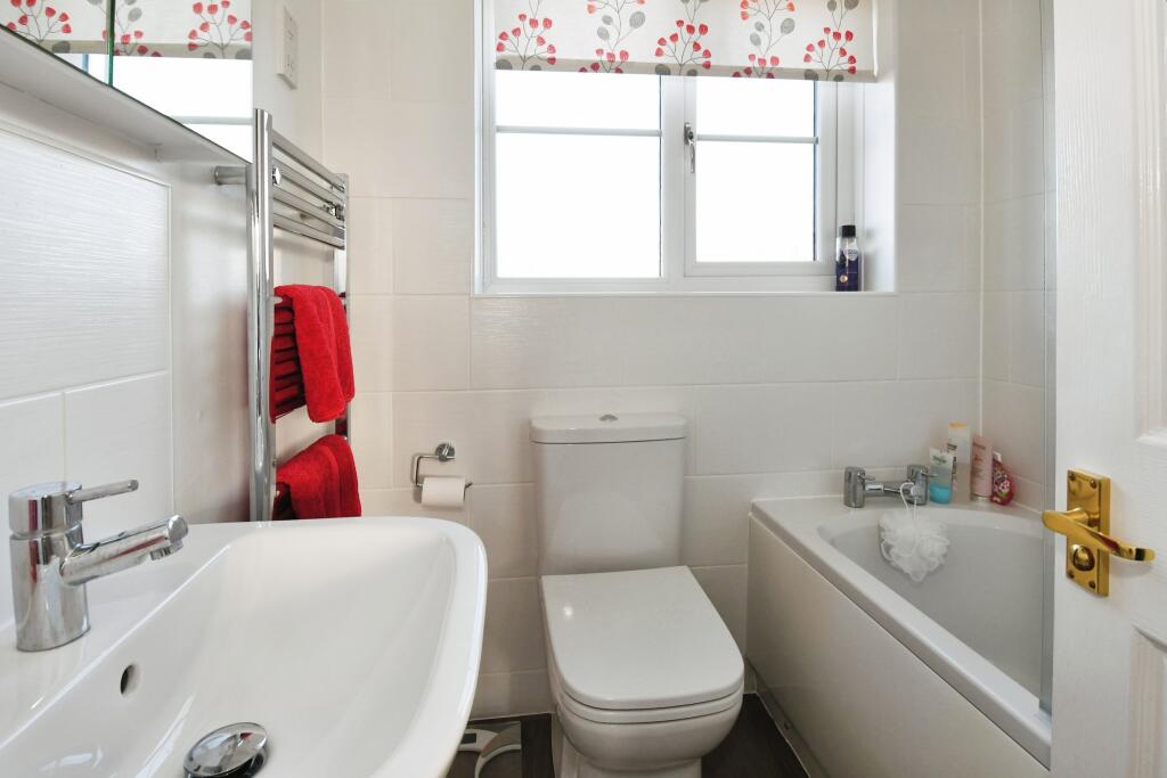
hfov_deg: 96.7
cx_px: 584
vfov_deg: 73.8
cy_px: 389
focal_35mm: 16
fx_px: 519
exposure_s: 1/80
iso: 800
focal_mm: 11
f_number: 7.1
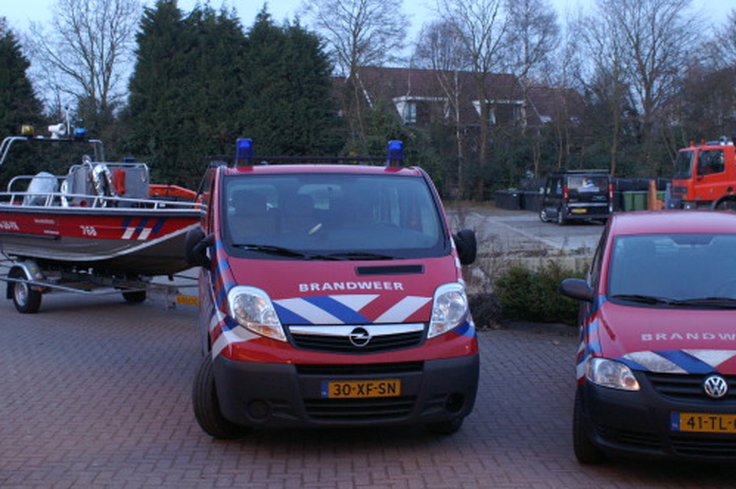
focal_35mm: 50
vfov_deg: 26.9
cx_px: 372
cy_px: 194
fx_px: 1022
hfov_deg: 39.6
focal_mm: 26
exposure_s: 1/8
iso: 800
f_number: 4.5
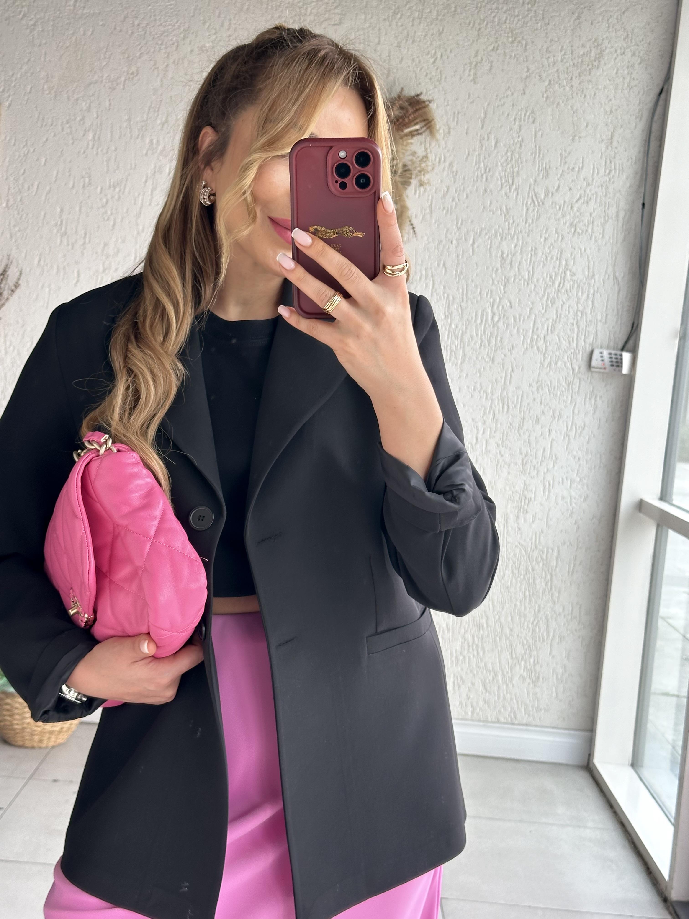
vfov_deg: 39.7
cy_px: 460
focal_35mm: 48
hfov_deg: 30.3
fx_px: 1274
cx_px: 344
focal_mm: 6.86
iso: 64
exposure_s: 1/178
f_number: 1.78
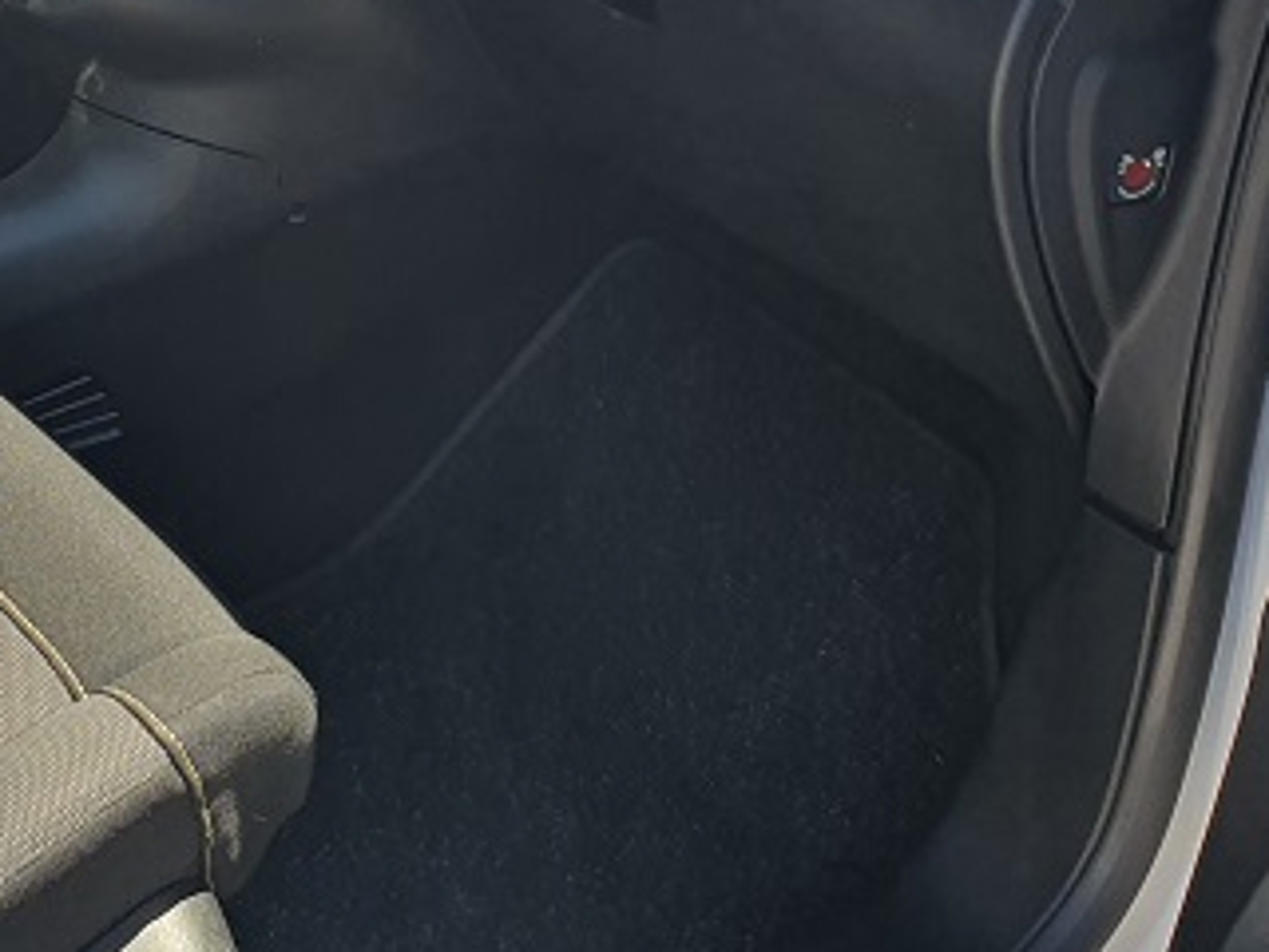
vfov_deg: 22.3
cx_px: 186
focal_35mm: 65
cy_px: 210
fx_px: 2383
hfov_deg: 28.9
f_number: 2.4
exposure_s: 1/281
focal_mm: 4.32
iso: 50
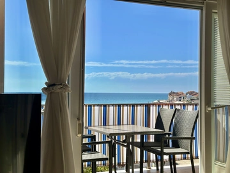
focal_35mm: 48
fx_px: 319
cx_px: 115
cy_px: 86
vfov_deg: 30.3
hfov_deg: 39.7
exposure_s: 1/5882
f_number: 1.78
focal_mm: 6.86
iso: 64
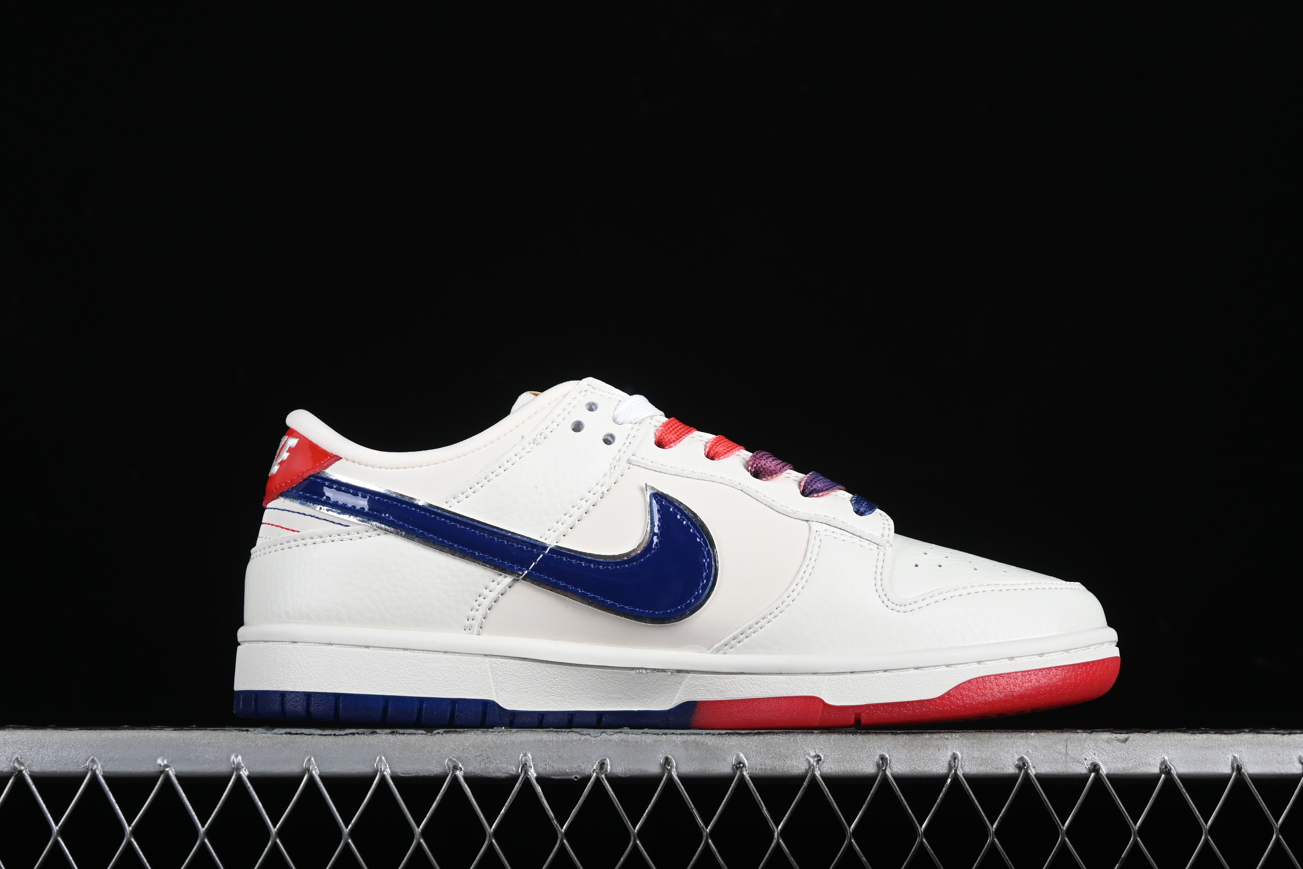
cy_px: 434
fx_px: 2714
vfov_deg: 18.2
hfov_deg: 27.0
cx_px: 652
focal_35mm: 75
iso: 200
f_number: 7.1
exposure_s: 1/200
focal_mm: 50
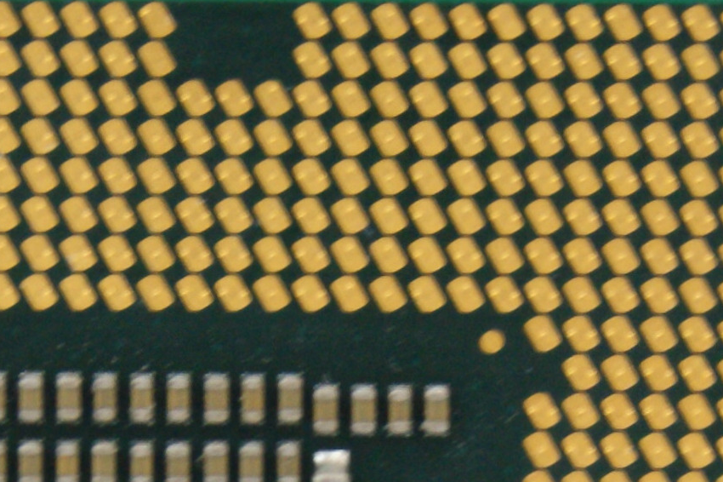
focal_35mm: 446
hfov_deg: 4.6
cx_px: 175
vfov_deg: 3.1
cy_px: 823
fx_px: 8947
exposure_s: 1/25
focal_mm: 55
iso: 400
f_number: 9
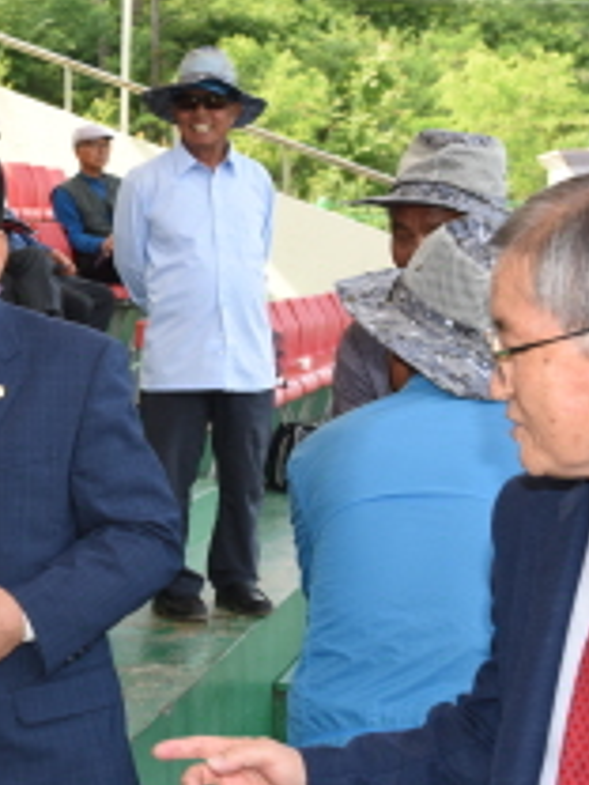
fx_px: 2133
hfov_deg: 15.2
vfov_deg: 20.9
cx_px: -121
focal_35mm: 94
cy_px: 392
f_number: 7.1
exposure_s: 1/200
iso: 400
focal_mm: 38
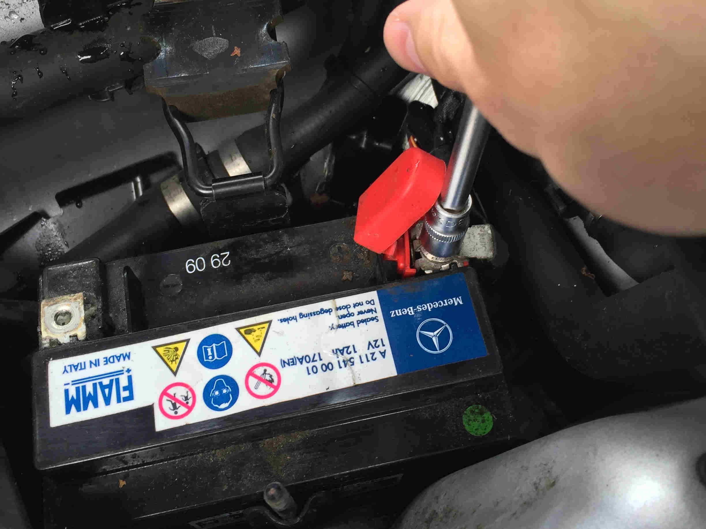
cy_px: 264
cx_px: 353
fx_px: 795
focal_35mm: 39
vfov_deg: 36.8
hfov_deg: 47.9
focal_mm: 4.15
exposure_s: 1/50
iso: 32
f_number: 2.2
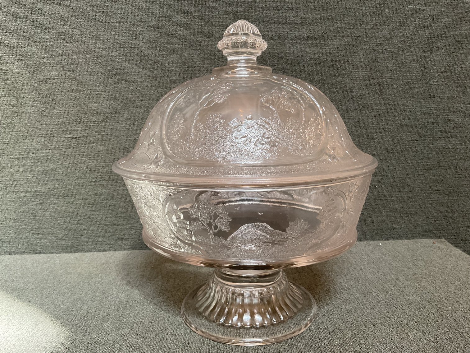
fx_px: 394
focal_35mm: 29
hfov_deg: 61.7
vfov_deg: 48.2
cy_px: 176
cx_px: 235
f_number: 1.8
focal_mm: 3
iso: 64
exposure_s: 1/50
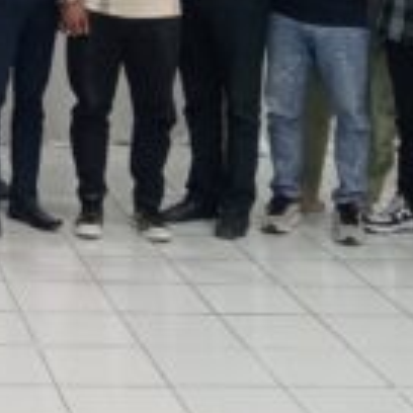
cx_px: -152
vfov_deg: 15.2
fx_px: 1471
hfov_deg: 15.1
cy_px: -125
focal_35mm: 109
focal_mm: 3.98
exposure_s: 1/30
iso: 496
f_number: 1.8
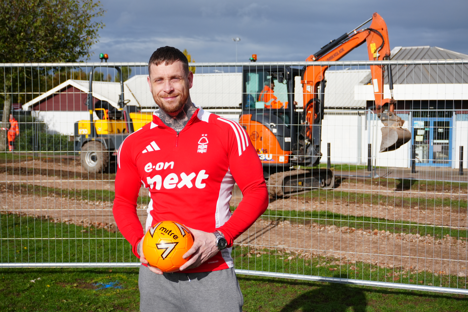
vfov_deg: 27.2
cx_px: 234
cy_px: 156
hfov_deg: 40.0
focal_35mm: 50
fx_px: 643
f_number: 5
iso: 400
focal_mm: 33
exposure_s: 1/4000
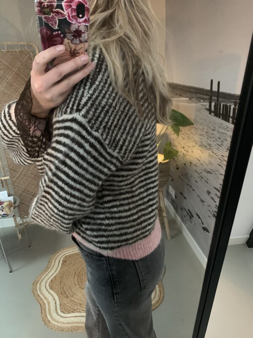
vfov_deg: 67.3
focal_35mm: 26
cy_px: 169
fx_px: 253
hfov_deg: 53.1
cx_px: 126
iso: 800
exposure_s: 1/23
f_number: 1.8
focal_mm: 4.25
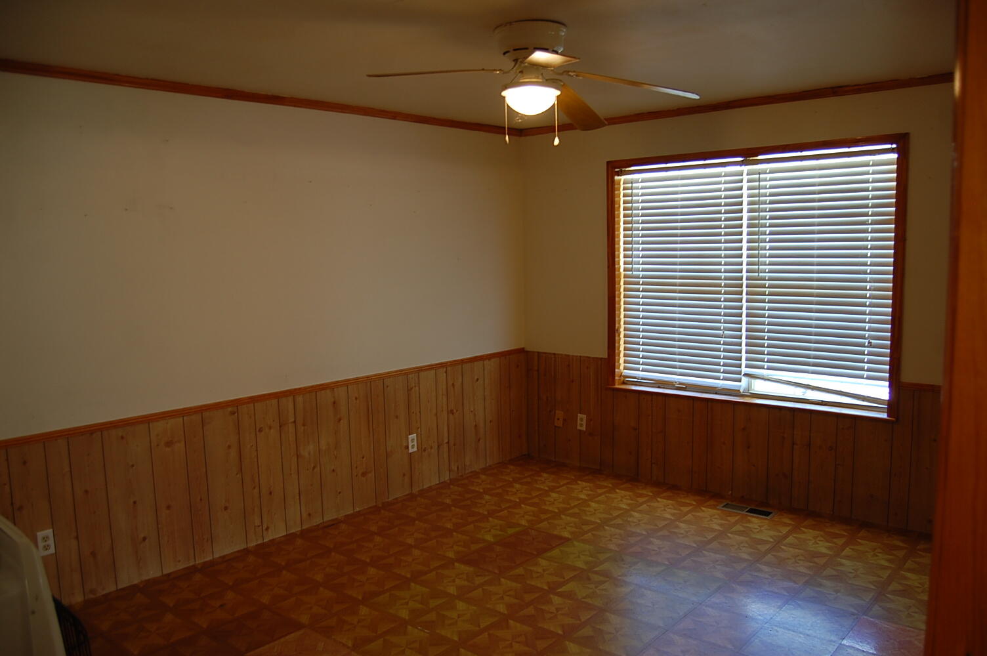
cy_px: 328
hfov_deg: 67.4
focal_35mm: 27
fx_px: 740
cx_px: 494
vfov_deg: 47.8
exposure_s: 1/20
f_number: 3.5
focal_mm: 18
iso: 200
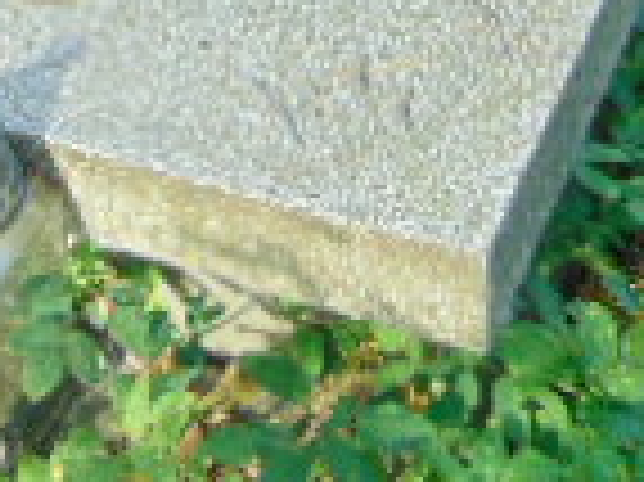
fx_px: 2082
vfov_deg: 12.6
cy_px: -221
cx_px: 369
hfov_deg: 17.6
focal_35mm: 112
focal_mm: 4.5
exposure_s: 1/125
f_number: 3
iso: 100
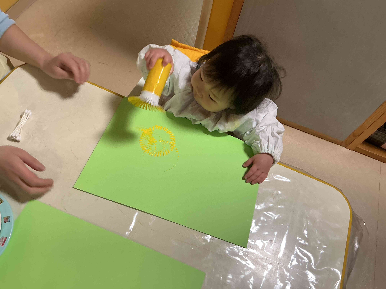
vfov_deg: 48.2
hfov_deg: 61.7
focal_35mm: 29
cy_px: 144
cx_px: 193
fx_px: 323
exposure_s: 1/60
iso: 100
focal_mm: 3
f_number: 1.8
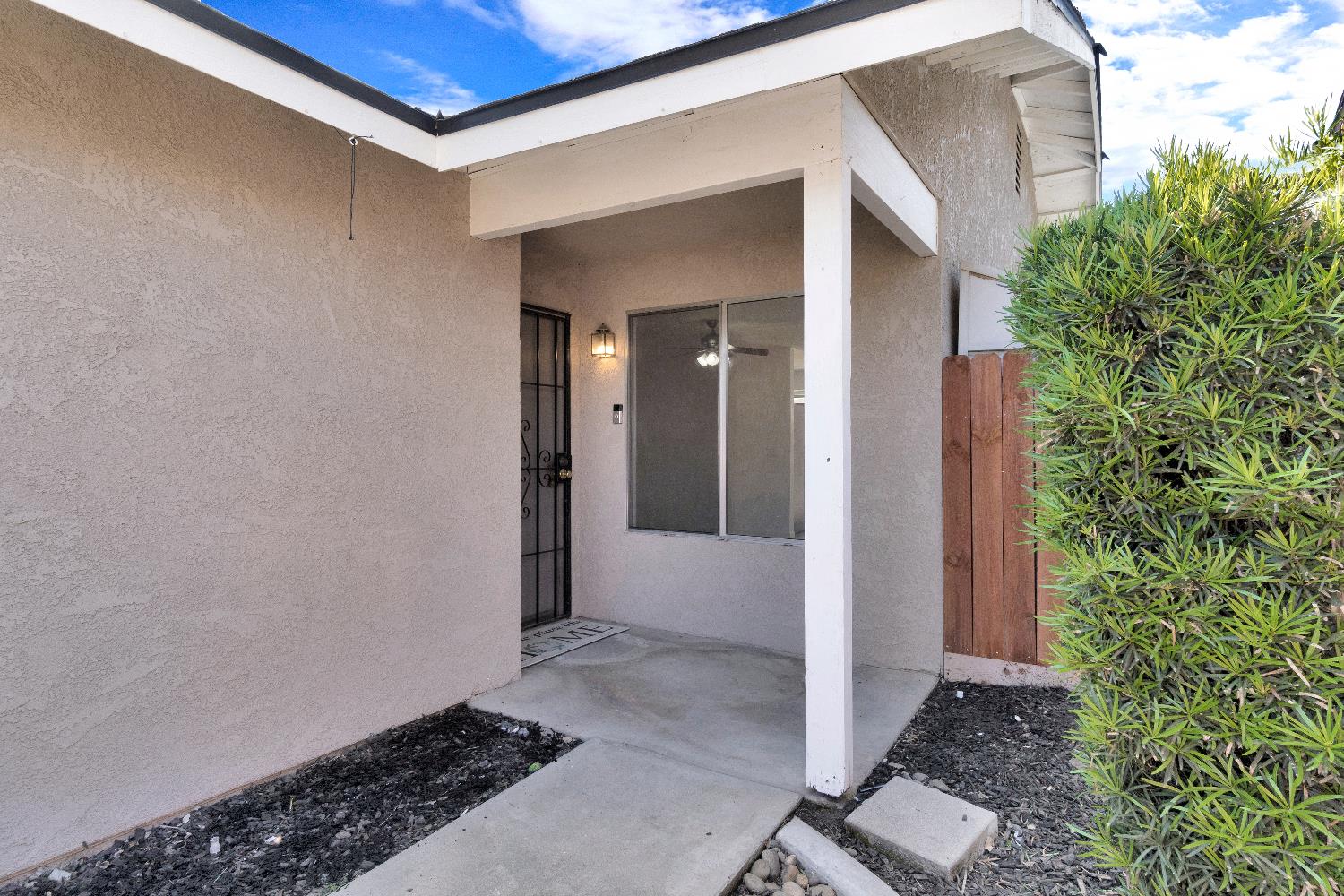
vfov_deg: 67.4
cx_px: 672
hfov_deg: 90.0
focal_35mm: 18
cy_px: 448
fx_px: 672
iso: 400
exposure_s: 1/200
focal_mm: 12
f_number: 8
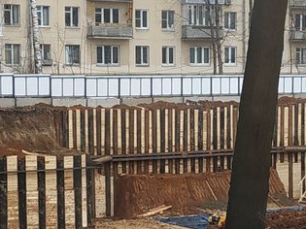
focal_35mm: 61
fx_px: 539
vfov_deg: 23.8
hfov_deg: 31.4
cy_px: 161
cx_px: 207
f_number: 1.9
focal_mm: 3.94
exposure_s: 1/275
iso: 100
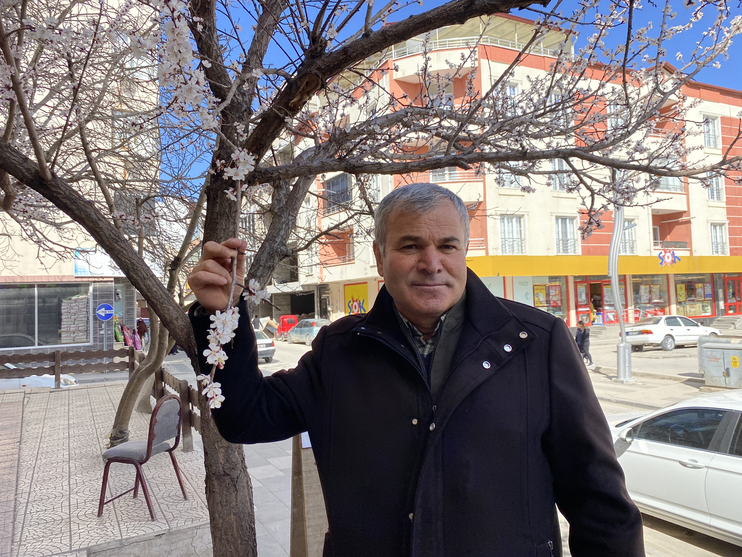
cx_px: 371
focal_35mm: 26
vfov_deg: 53.1
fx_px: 557
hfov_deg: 67.3
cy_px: 278
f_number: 1.8
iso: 32
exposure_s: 1/1961
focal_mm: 4.25
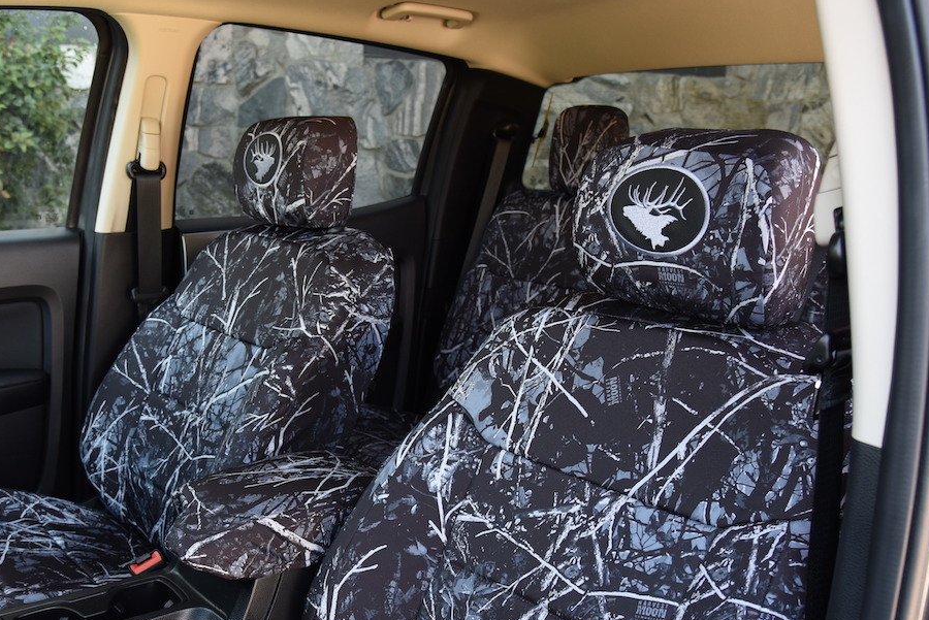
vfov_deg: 40.7
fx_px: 826
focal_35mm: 32
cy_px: 411
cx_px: 382
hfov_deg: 58.3
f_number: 5.6
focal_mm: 24
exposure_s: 1/100
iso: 800
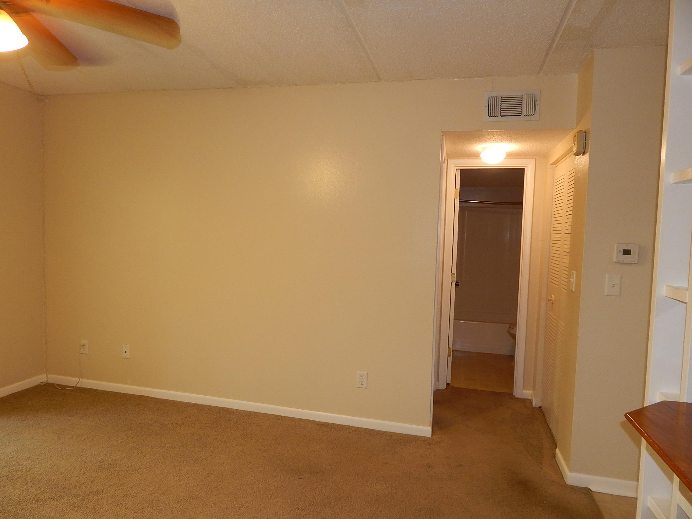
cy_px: 260
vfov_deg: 58.9
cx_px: 346
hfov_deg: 73.9
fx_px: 460
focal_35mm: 23
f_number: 3
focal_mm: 4
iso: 200
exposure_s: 1/30
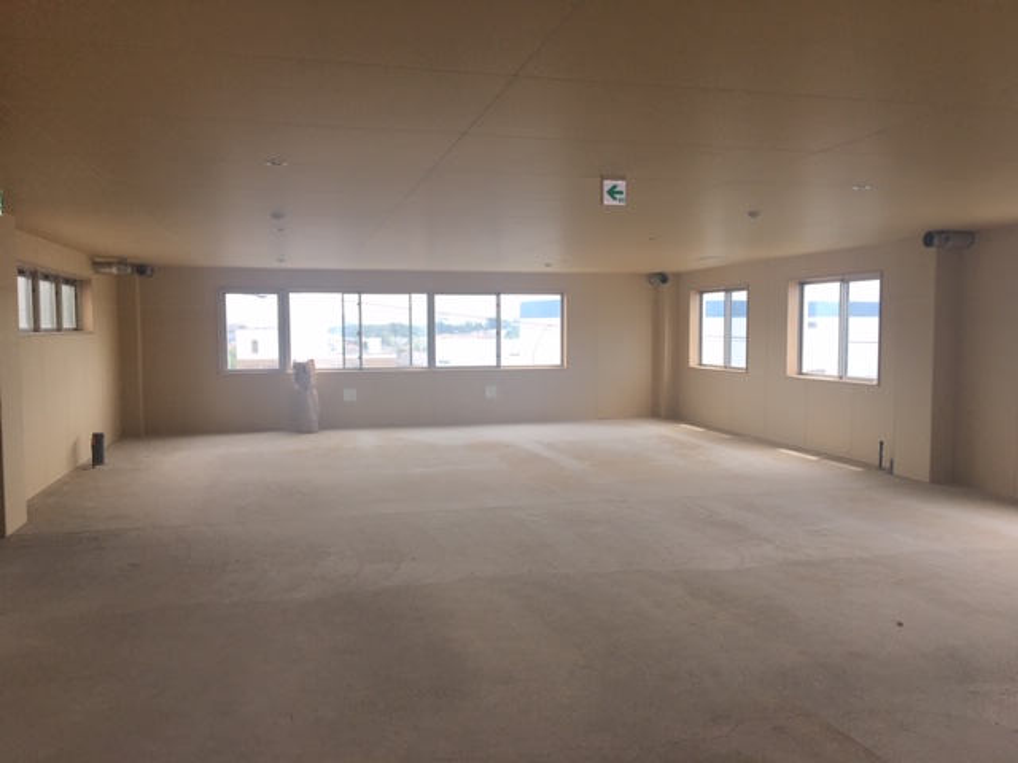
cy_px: 382
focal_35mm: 29
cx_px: 509
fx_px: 853
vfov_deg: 48.2
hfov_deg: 61.7
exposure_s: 1/191
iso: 25
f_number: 2.2
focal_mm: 4.15
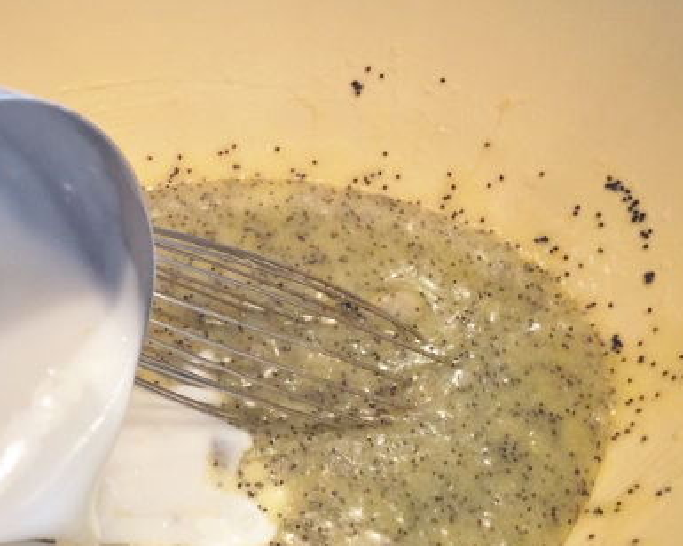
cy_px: 406
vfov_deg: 31.5
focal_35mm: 47
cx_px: 163
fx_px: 950
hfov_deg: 38.4
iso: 50
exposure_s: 1/30
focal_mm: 4.15
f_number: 2.2
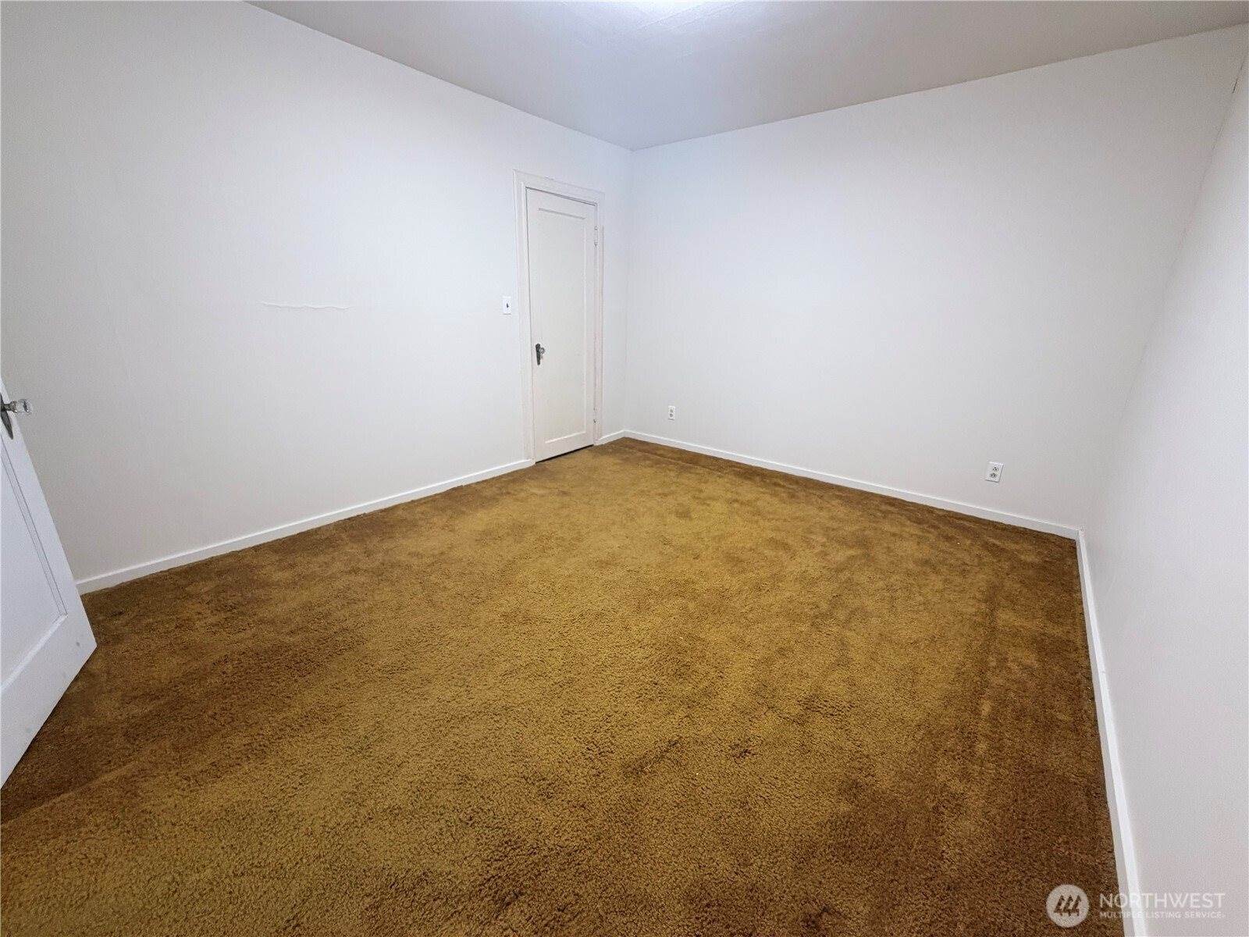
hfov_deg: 102.1
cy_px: 468
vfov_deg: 85.7
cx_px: 624
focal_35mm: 14
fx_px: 505
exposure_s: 1/60
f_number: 2.2
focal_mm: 2.22
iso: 320
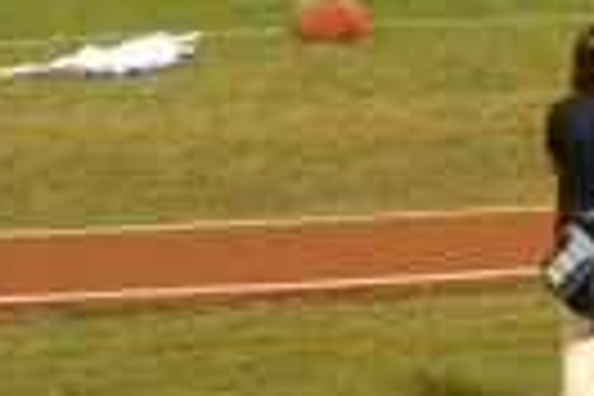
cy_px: -202
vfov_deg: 3.1
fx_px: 7276
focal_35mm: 441
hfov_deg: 4.6
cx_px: 1238
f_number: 2.8
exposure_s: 1/60
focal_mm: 38
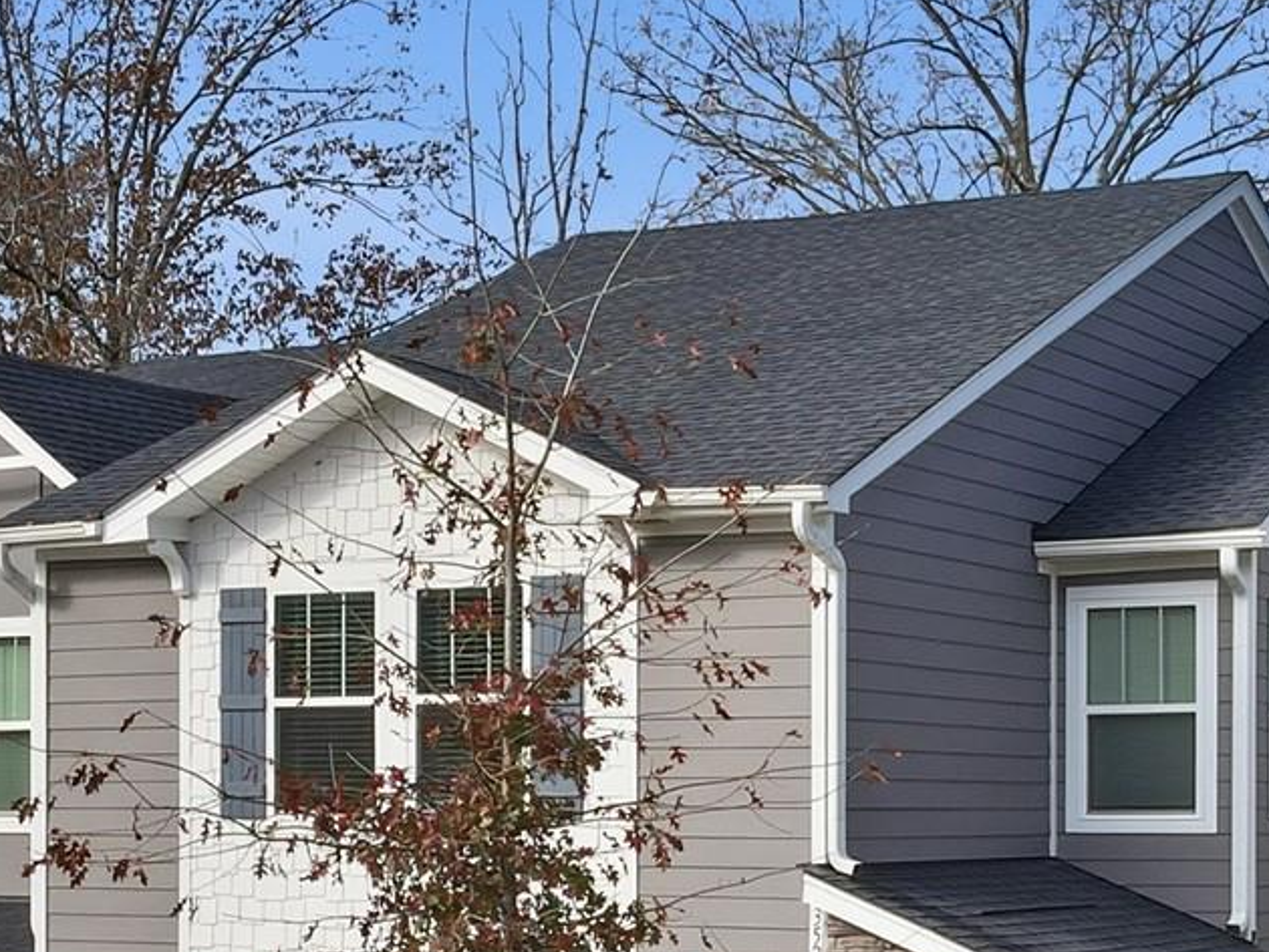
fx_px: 2861
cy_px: 845
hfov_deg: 25.0
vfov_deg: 18.6
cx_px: 763
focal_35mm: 78
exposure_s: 1/1000
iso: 100
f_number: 2.8
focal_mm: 4.5
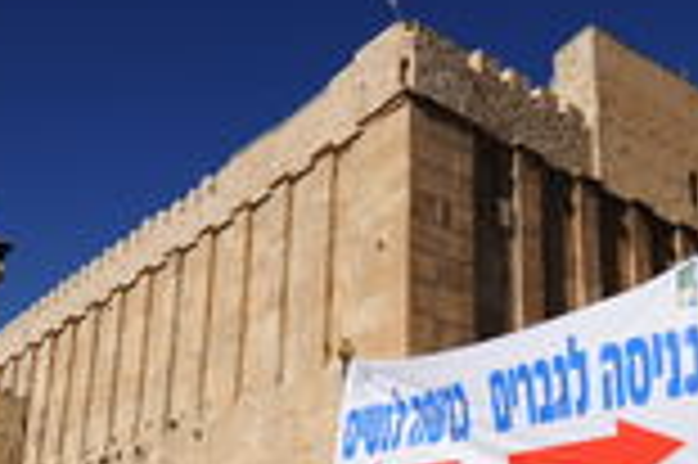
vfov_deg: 26.5
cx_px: 617
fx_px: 949
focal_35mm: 49
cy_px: 426
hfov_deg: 37.9
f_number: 4.5
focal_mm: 19
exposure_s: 1/8000
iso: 400
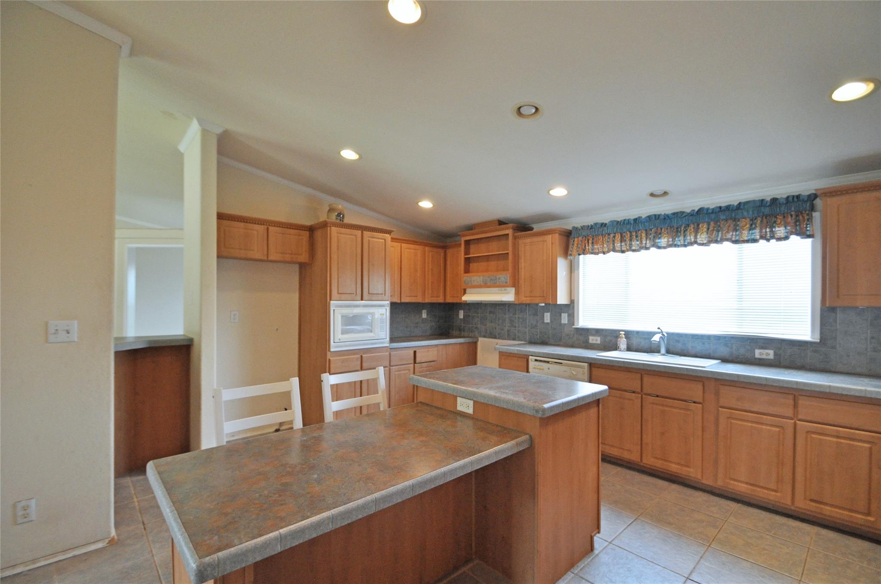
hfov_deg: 100.5
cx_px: 440
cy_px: 292
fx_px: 367
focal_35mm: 15
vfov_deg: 77.1
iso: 800
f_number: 4
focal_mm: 10
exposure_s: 1/160
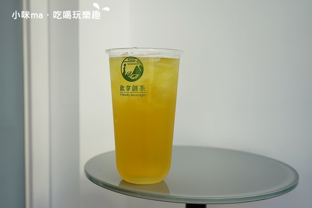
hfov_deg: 49.6
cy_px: 104
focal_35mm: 39
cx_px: 156
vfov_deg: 34.2
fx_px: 338
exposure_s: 1/60
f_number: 4.5
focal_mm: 39
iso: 100
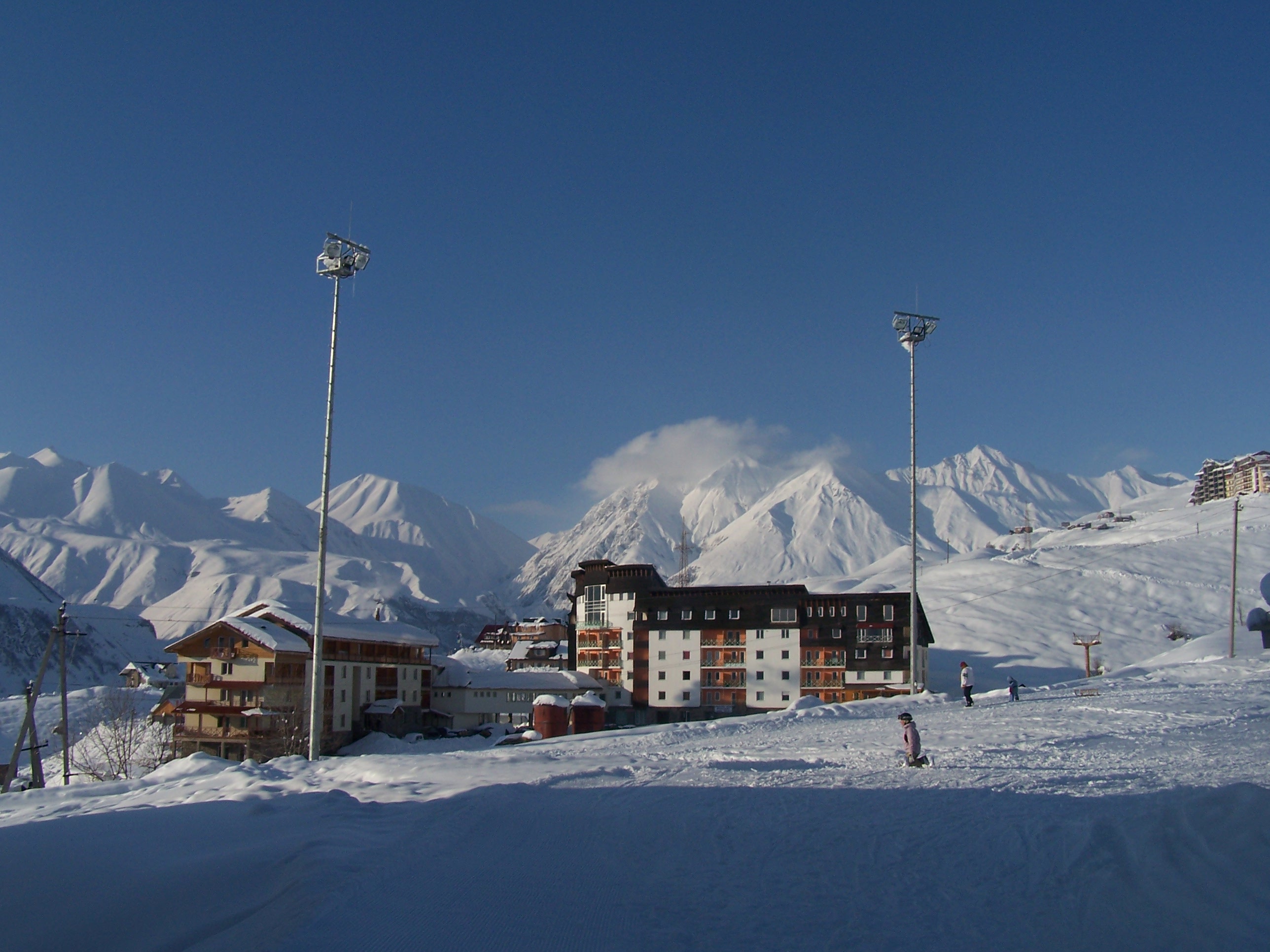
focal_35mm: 38
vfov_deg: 37.7
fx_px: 1394
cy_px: 476
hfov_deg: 49.0
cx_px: 635
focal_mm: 6.3
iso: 80
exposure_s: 1/800
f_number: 5.6
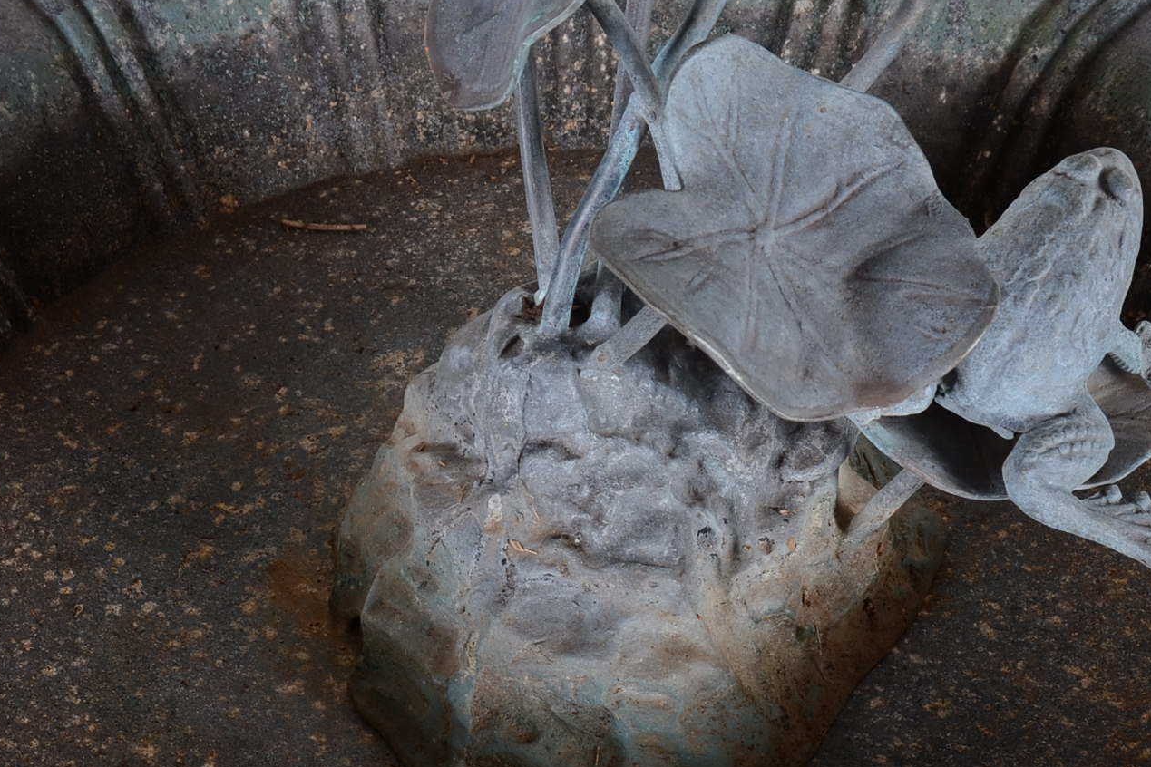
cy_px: 627
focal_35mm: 93
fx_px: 2973
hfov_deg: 21.9
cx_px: 538
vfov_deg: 14.6
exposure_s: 1/125
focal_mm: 32
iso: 125
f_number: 10
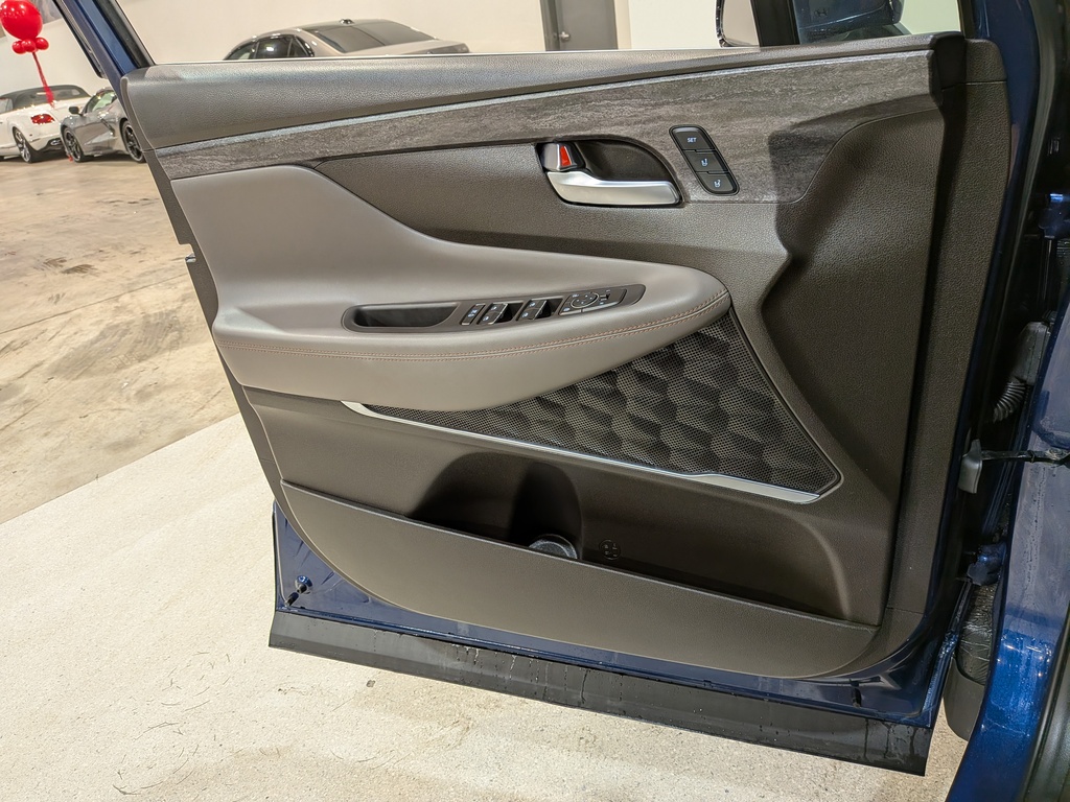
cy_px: 401
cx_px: 535
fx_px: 742
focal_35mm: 24
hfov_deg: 71.6
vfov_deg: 56.8
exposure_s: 1/50
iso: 55
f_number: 1.7
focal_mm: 4.53
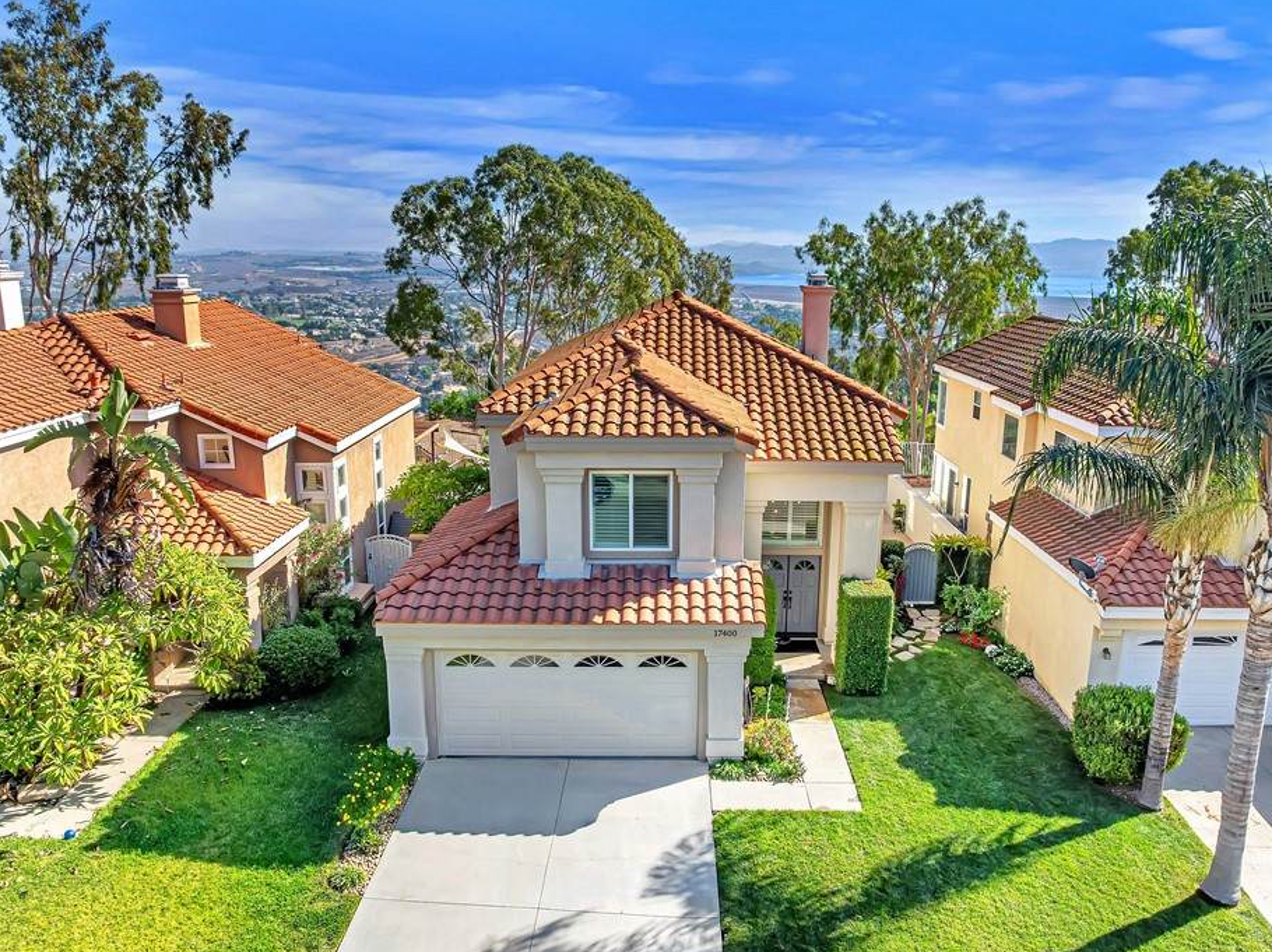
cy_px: 507
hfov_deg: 65.3
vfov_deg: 51.3
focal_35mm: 27
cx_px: 668
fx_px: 991
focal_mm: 12.29
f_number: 8
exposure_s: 1/200
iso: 100
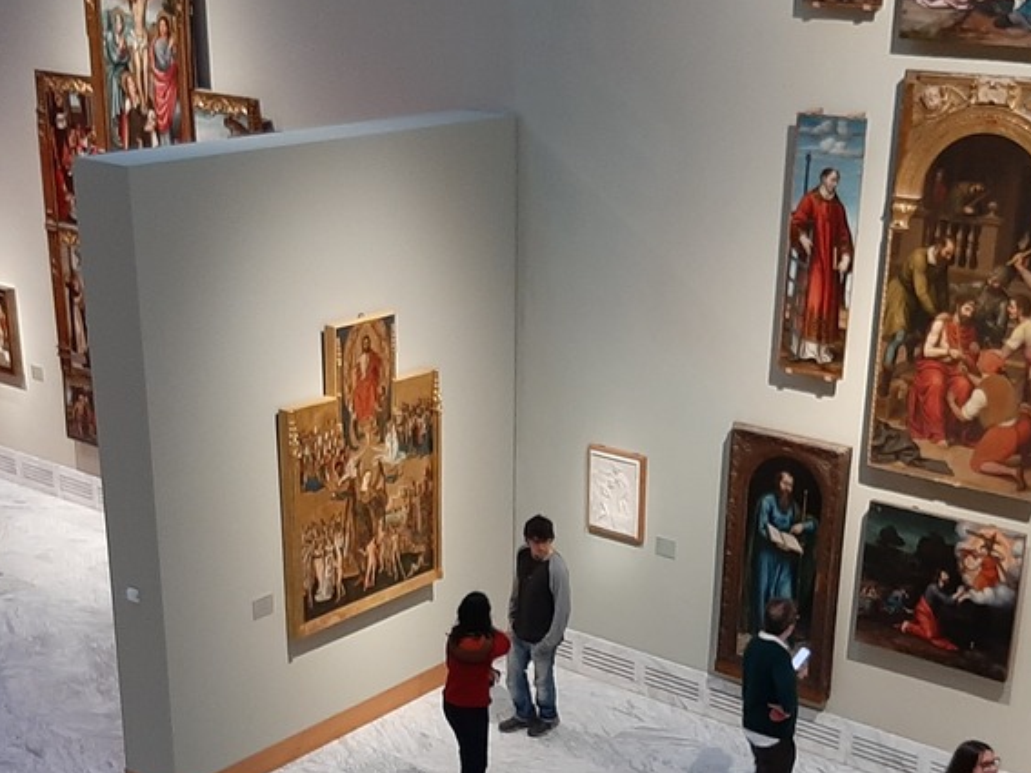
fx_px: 1638
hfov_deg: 34.9
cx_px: 547
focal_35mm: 55
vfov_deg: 26.2
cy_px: 595
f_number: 1.7
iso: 160
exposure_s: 1/25
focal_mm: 3.93
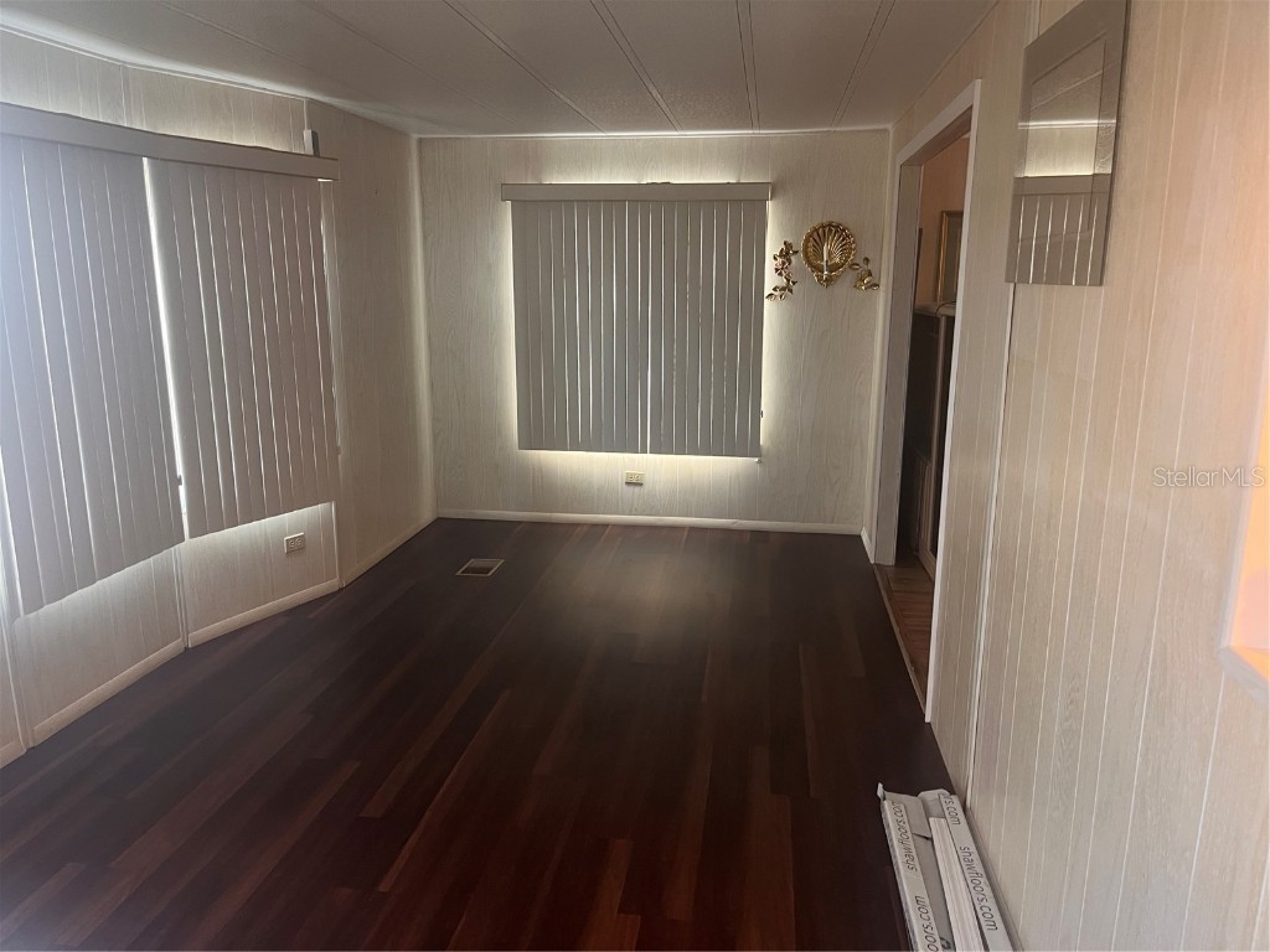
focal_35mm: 26
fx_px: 954
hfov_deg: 67.3
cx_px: 635
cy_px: 476
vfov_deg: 53.1
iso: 200
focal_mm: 5.1
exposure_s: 1/60
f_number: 1.6
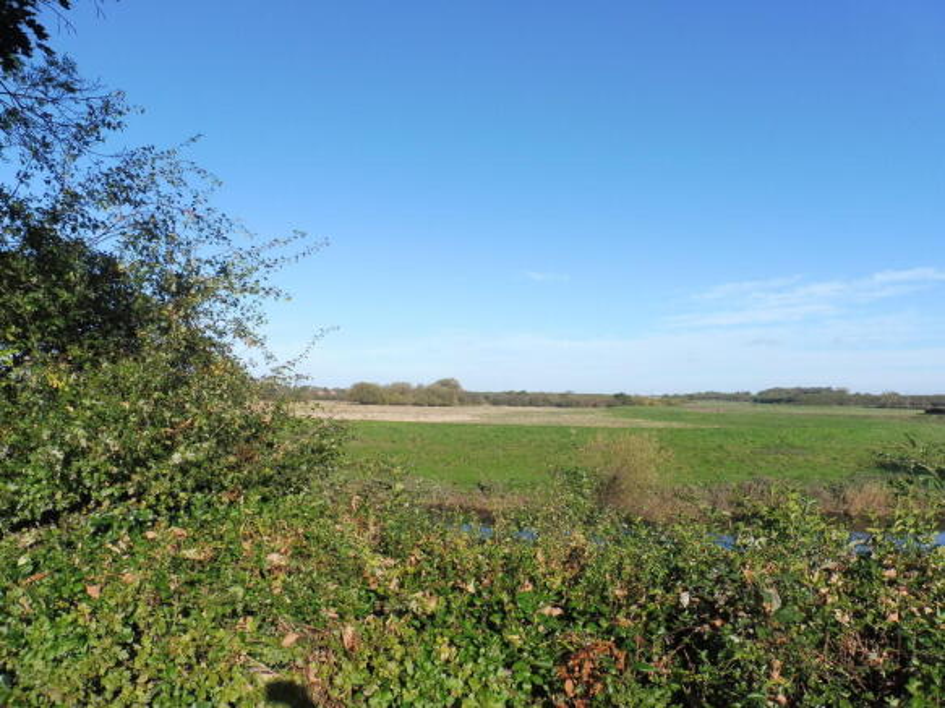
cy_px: 354
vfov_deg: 56.8
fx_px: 655
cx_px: 472
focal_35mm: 24
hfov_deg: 71.6
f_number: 4
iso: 100
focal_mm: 4.3
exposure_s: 1/800
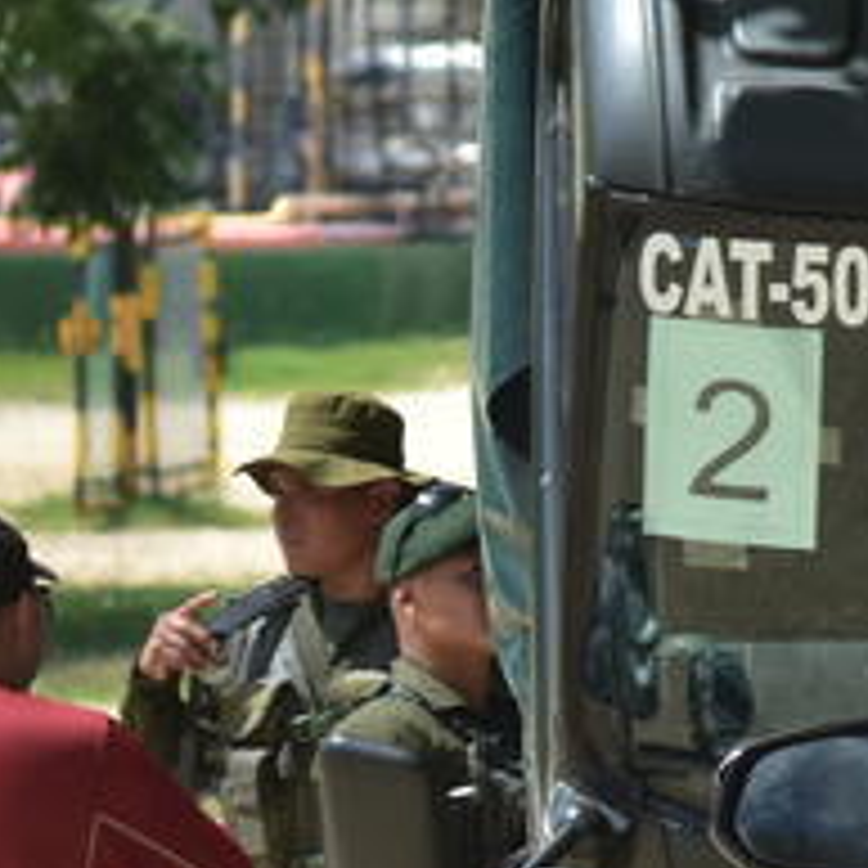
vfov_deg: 1.2
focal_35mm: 1493
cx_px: -9
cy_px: 722
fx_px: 42355
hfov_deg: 1.2
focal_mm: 240
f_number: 8
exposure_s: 1/500
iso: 250
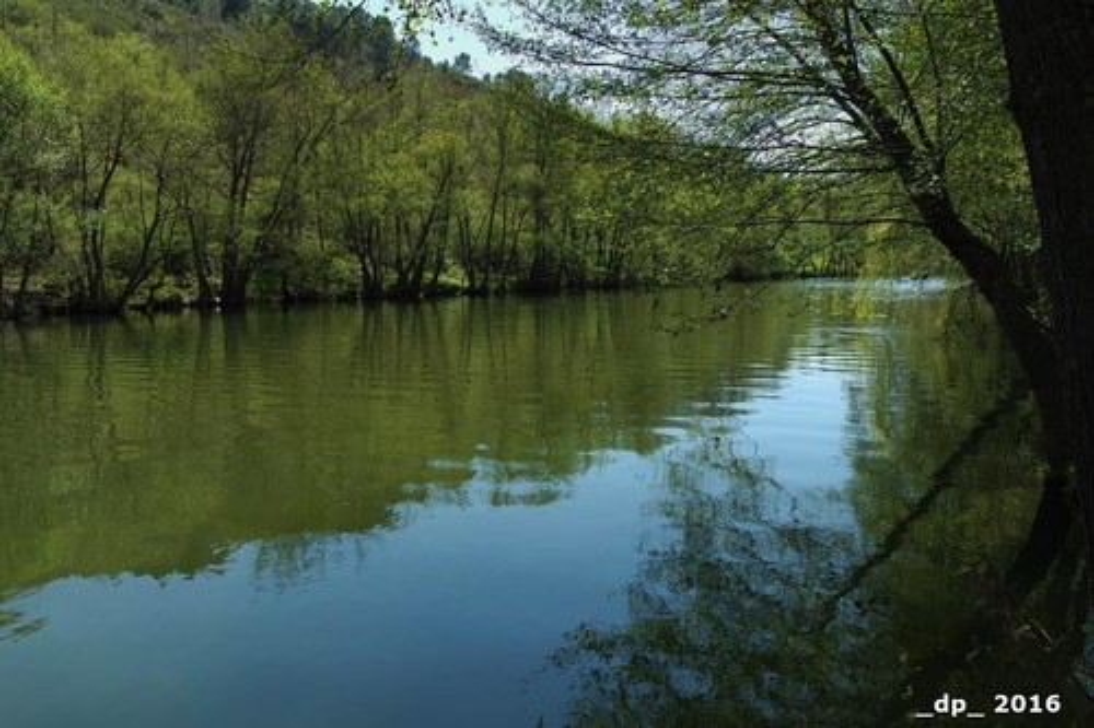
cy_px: 364
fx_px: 911
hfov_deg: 61.9
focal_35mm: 30
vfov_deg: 43.6
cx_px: 547
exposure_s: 1/200
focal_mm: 20
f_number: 5
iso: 100
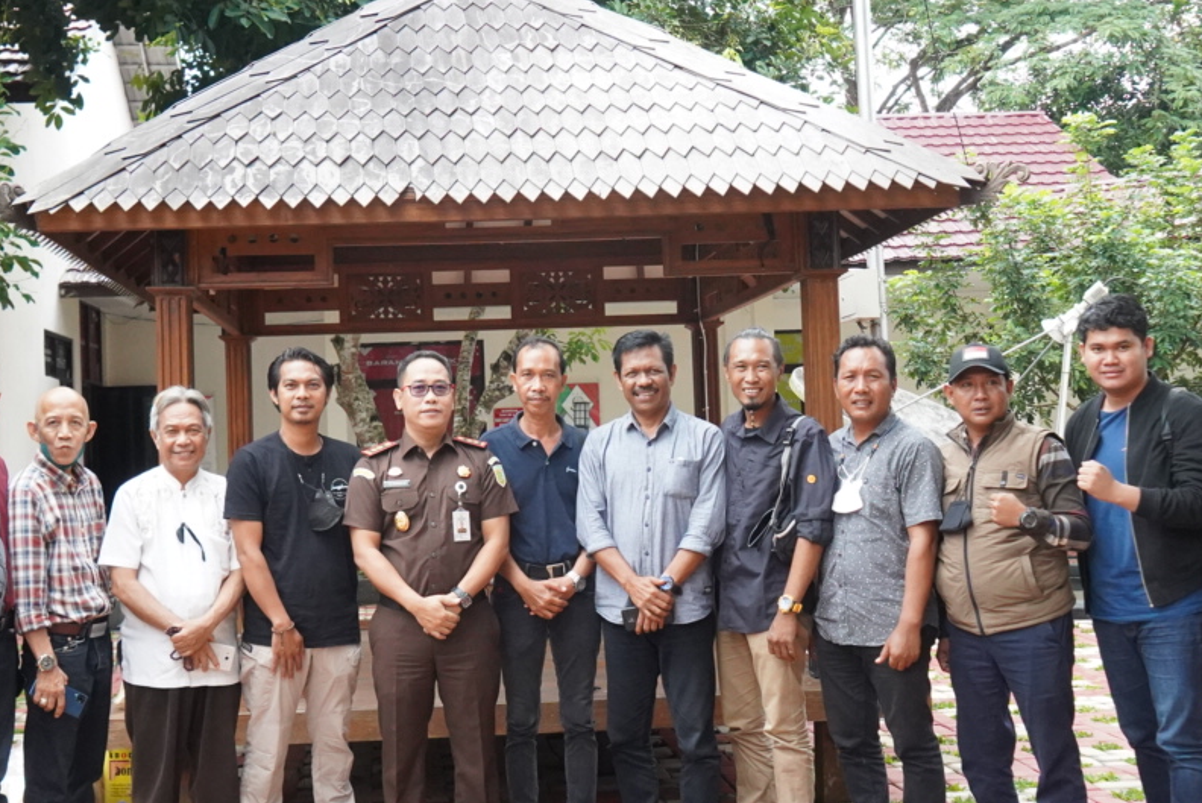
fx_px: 1637
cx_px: 502
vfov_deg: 27.6
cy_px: 395
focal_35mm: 49
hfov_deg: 40.2
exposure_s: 1/1250
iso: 6400
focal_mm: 24
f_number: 7.1
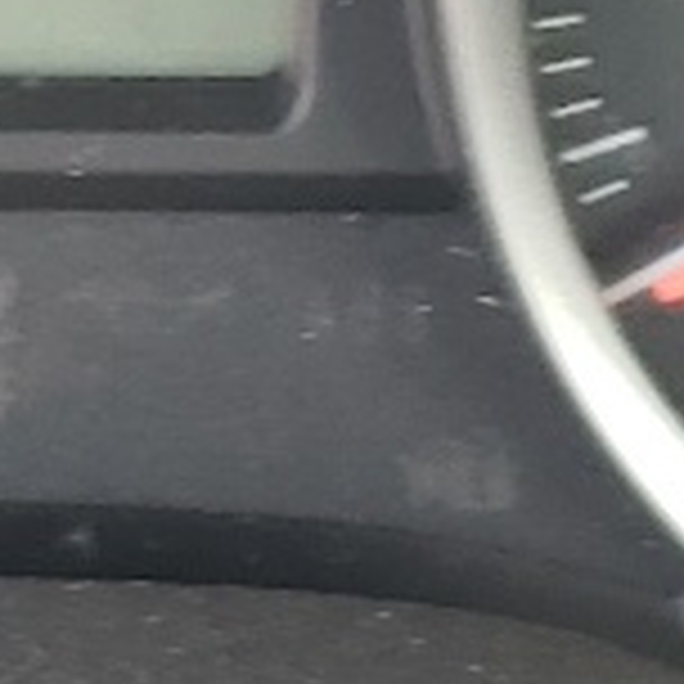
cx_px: -72
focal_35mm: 242
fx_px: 5410
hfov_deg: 7.2
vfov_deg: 7.1
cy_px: -315
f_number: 1.5
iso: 60
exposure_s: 1/60.2
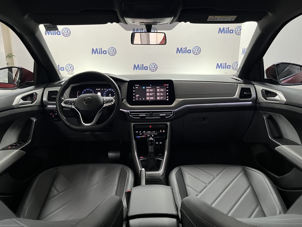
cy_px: 114
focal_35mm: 26
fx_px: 227
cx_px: 151
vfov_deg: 53.1
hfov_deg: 67.3
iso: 500
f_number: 1.6
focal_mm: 5.1
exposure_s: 1/60
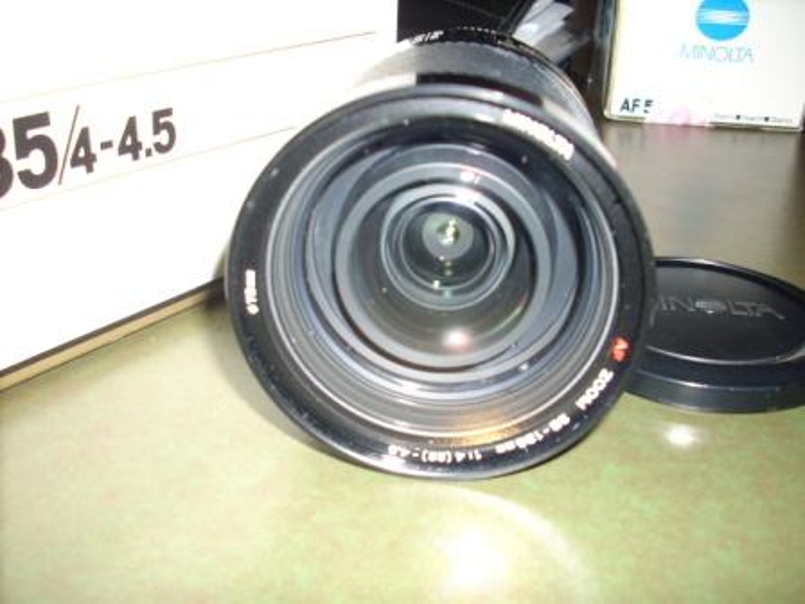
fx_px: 860
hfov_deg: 50.1
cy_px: 302
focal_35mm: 37
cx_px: 402
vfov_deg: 38.7
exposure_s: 1/60
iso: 64
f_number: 2.8
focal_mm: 6.2
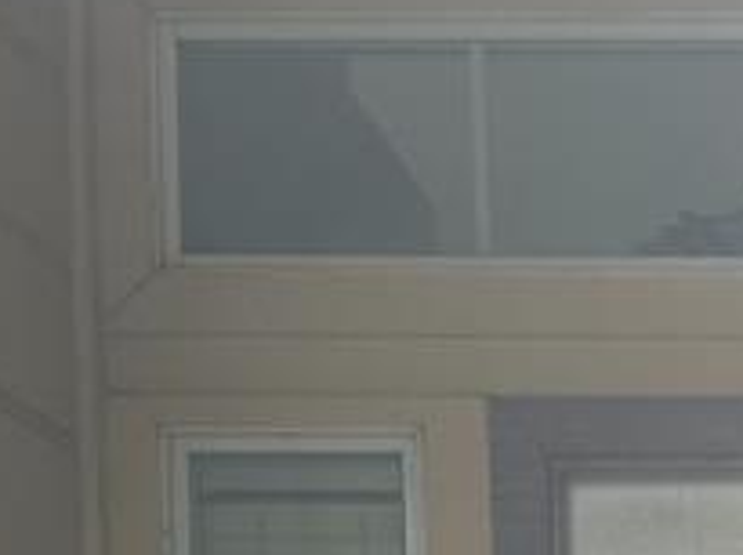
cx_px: 1163
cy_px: 1177
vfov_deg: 8.0
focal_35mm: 176
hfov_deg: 10.8
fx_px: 3771
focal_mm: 6.86
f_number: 1.78
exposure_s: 1/714
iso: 80
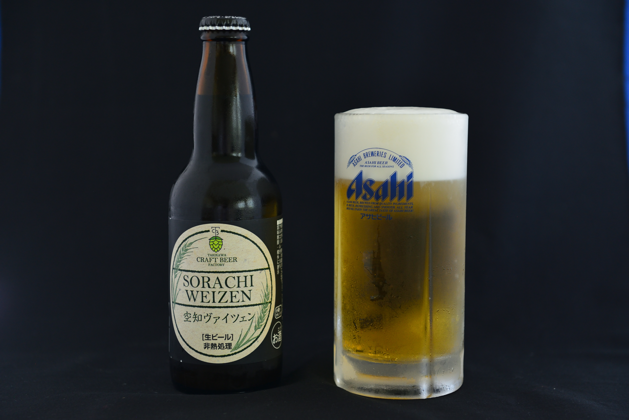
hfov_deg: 28.8
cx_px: 314
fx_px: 1223
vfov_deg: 19.5
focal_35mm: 70
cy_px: 210
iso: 800
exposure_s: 1/60
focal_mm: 70
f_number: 4
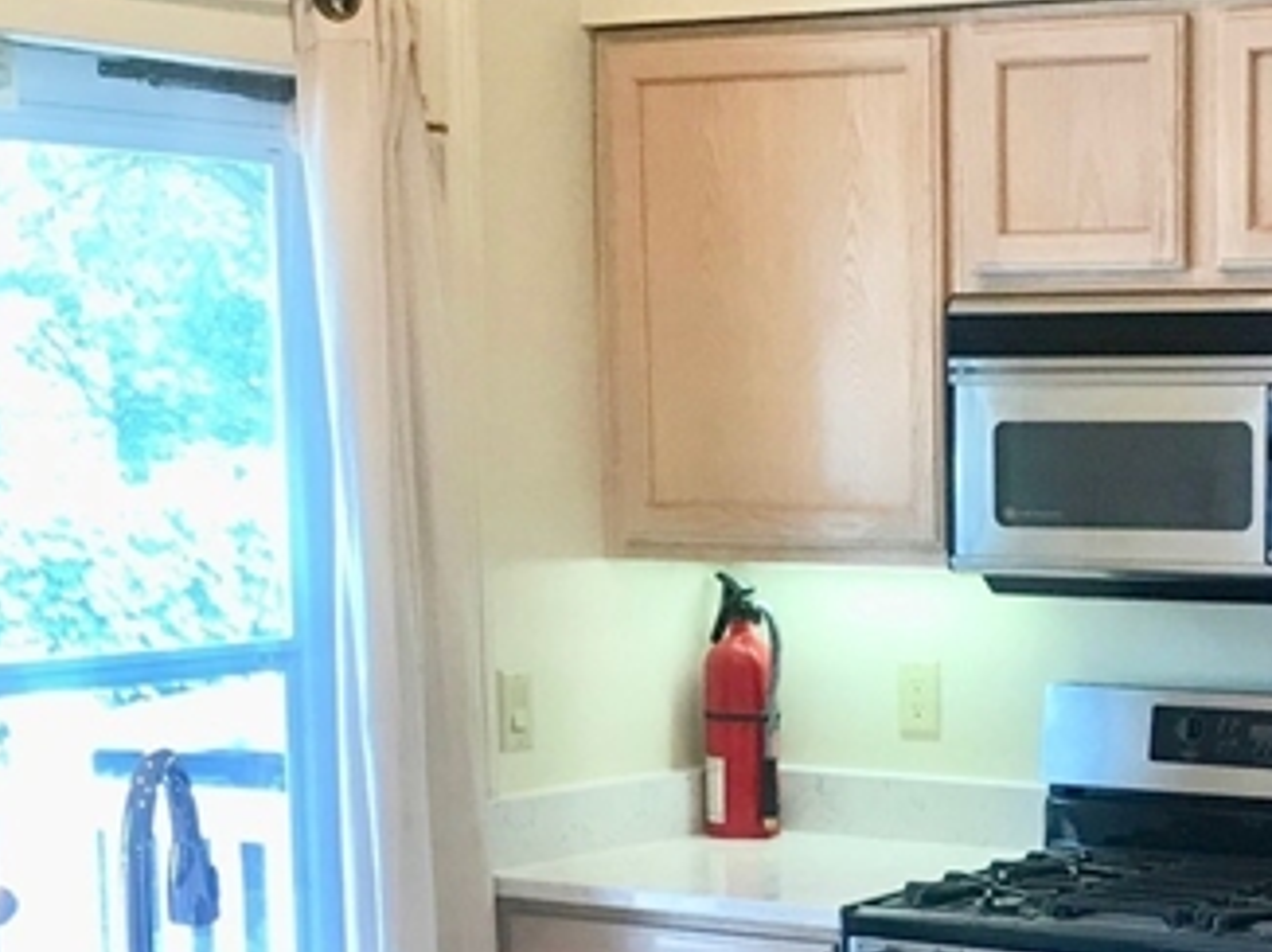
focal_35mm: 88
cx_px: 1147
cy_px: 1003
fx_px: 3231
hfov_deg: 21.8
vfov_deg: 16.3
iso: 25
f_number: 1.8
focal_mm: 3.99
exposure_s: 1/40
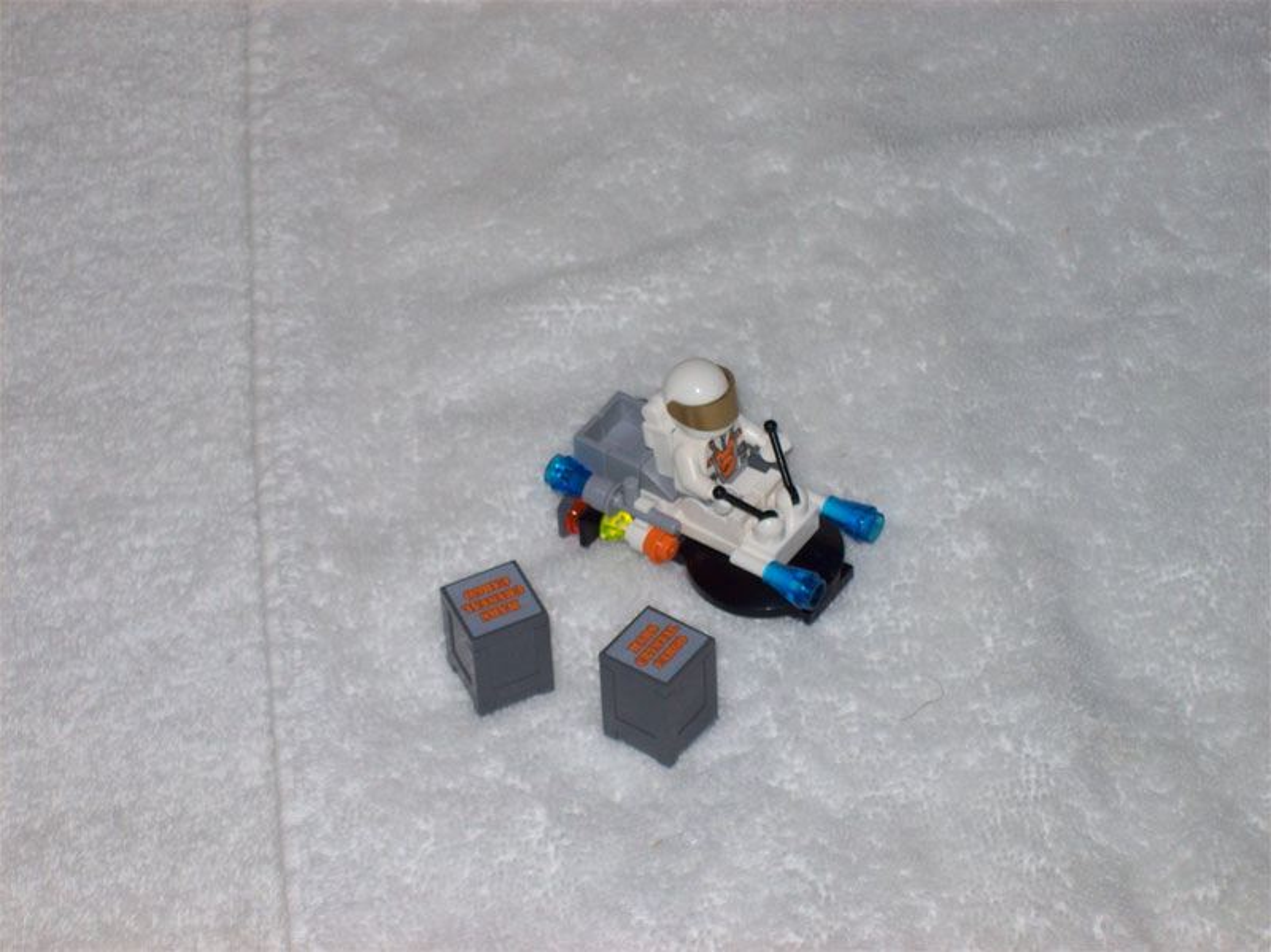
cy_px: 476
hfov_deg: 18.2
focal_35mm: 108
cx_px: 636
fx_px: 3963
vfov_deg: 13.7
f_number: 4.8
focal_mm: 18
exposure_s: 1/128
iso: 80
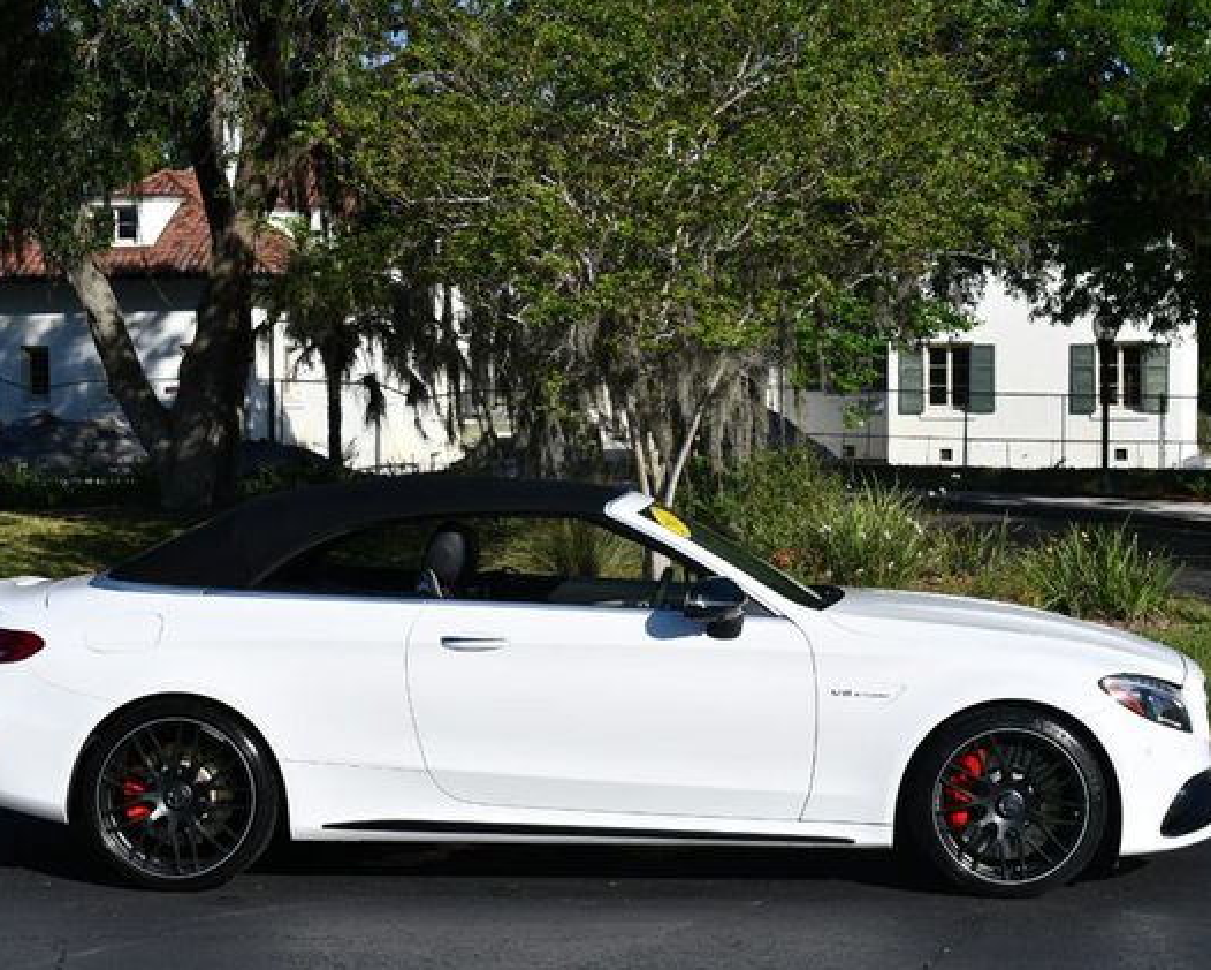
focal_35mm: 65
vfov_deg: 23.5
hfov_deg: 29.1
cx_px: 566
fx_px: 2330
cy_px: 486
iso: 100
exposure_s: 1/400
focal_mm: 38
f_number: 10
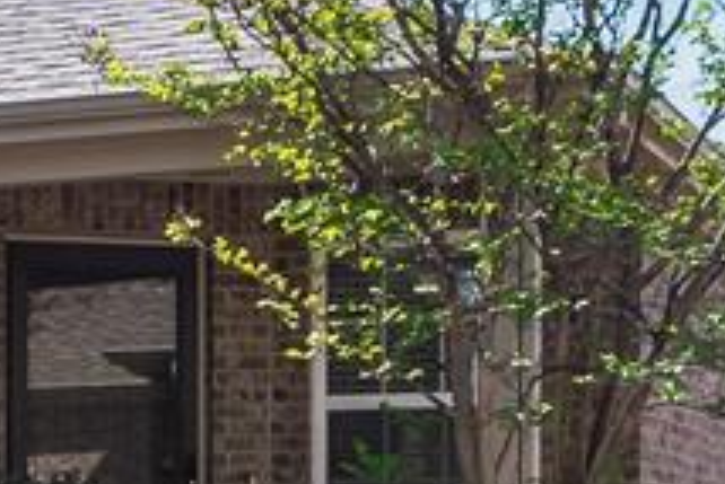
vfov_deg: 10.6
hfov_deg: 14.5
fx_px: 2600
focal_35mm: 129
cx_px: -461
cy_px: 470
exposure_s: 1/160
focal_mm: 18
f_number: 8
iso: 160
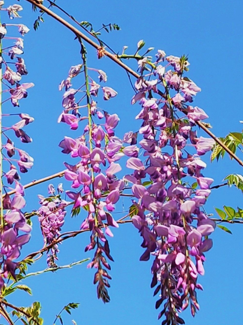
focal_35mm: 126
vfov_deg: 15.6
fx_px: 1180
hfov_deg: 11.8
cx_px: 107
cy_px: 110
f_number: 1.9
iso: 101
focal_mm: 5.52
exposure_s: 1/1667
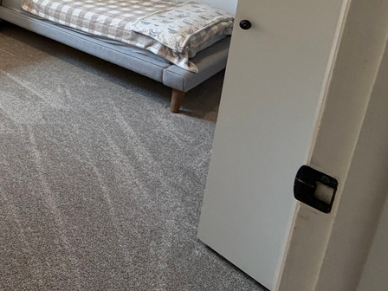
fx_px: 359
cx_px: -14
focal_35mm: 32
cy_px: -8
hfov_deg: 46.0
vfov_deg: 38.6
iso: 250
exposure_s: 1/60
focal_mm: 2.22
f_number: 2.2
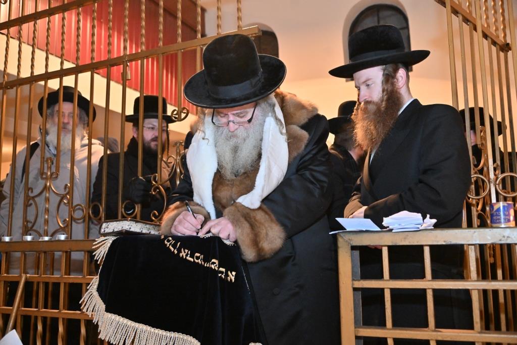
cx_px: 258
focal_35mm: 35
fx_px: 503
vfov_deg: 37.9
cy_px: 172
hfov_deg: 54.4
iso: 2500
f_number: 4
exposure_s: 1/160
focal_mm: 35
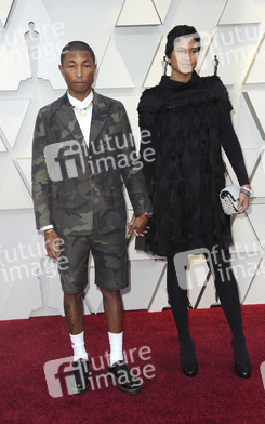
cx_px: 131
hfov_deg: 25.8
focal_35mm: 50
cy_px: 210
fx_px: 578
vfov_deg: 40.3
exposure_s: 1/250
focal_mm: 48
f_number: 8
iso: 800
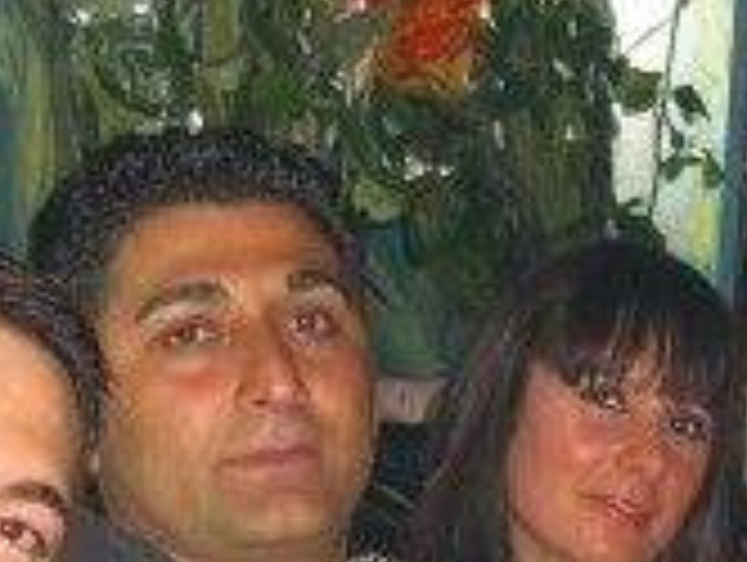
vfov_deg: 10.5
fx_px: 2961
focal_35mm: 137
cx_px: 662
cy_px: 854
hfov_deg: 14.2
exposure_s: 1/60
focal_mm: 7.9
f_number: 2.8
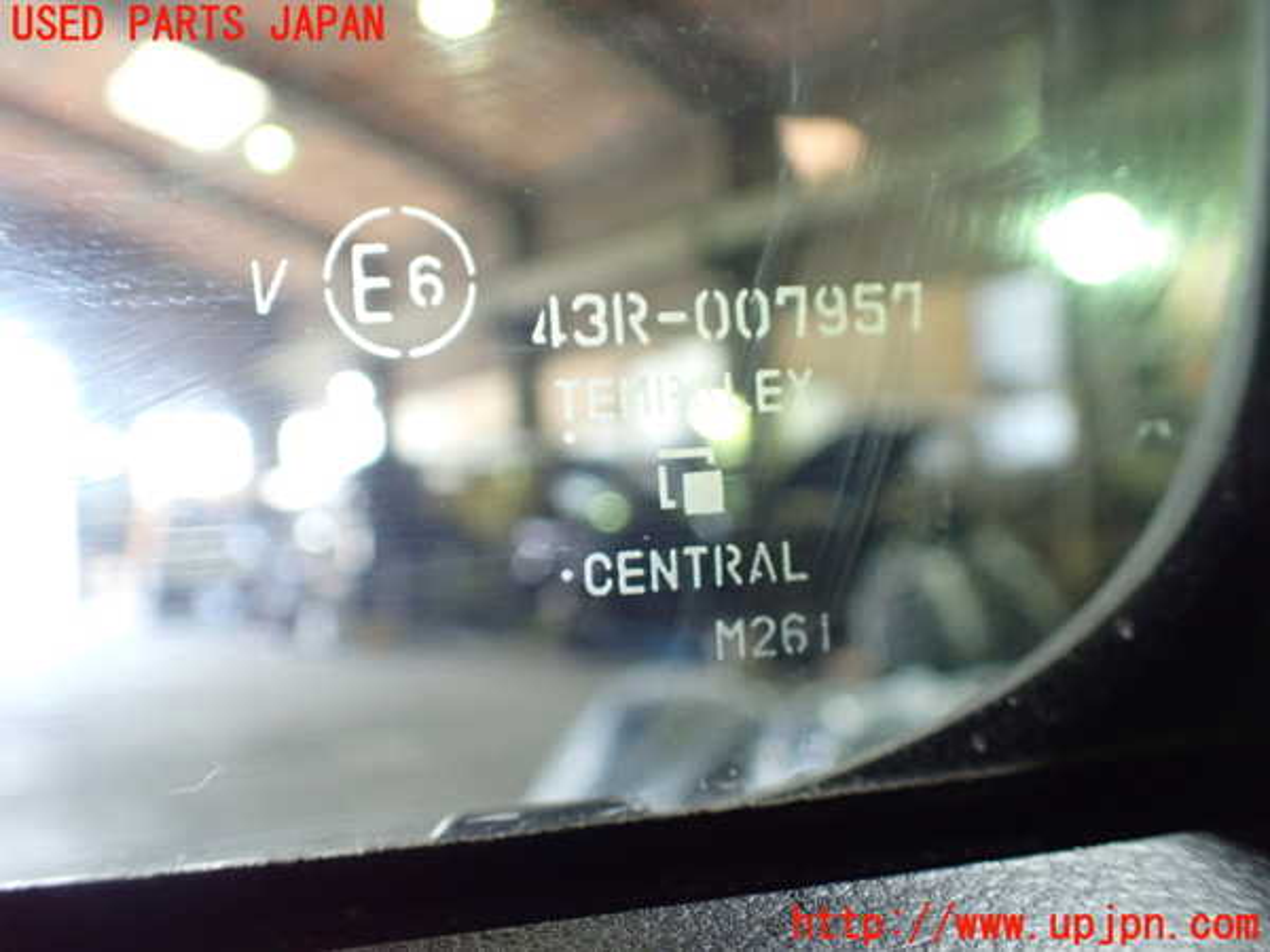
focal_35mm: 30
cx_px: 635
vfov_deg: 46.8
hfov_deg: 60.0
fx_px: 1101
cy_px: 476
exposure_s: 1/40
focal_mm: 5.4
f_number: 2.3
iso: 800
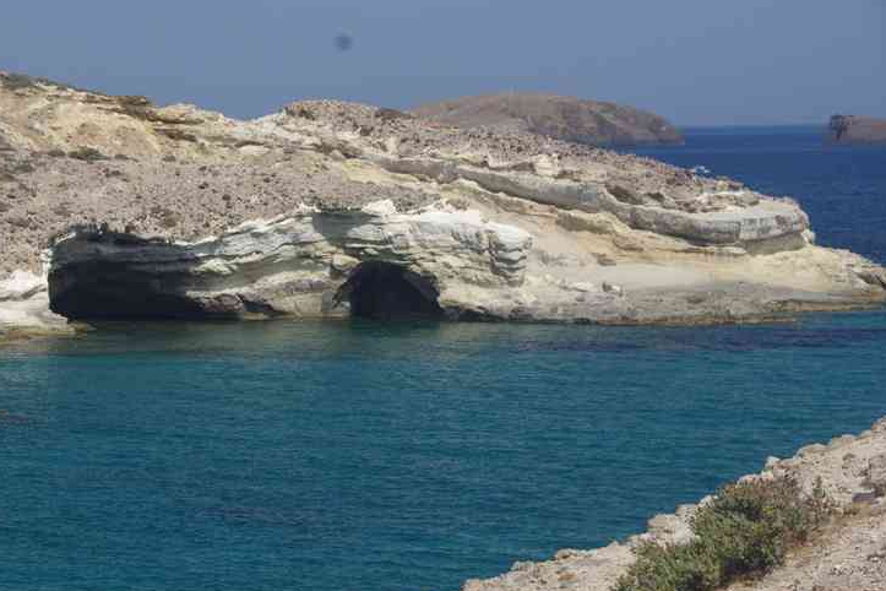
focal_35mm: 135
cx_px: 287
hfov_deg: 15.2
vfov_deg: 10.2
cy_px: 367
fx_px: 3315
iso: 200
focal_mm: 65
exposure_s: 1/125
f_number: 11
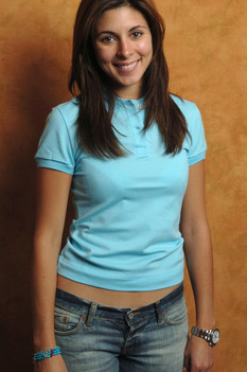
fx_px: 846
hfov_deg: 16.6
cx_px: 132
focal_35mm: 82
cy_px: 163
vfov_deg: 24.8
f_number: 18
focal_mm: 48
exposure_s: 1/200
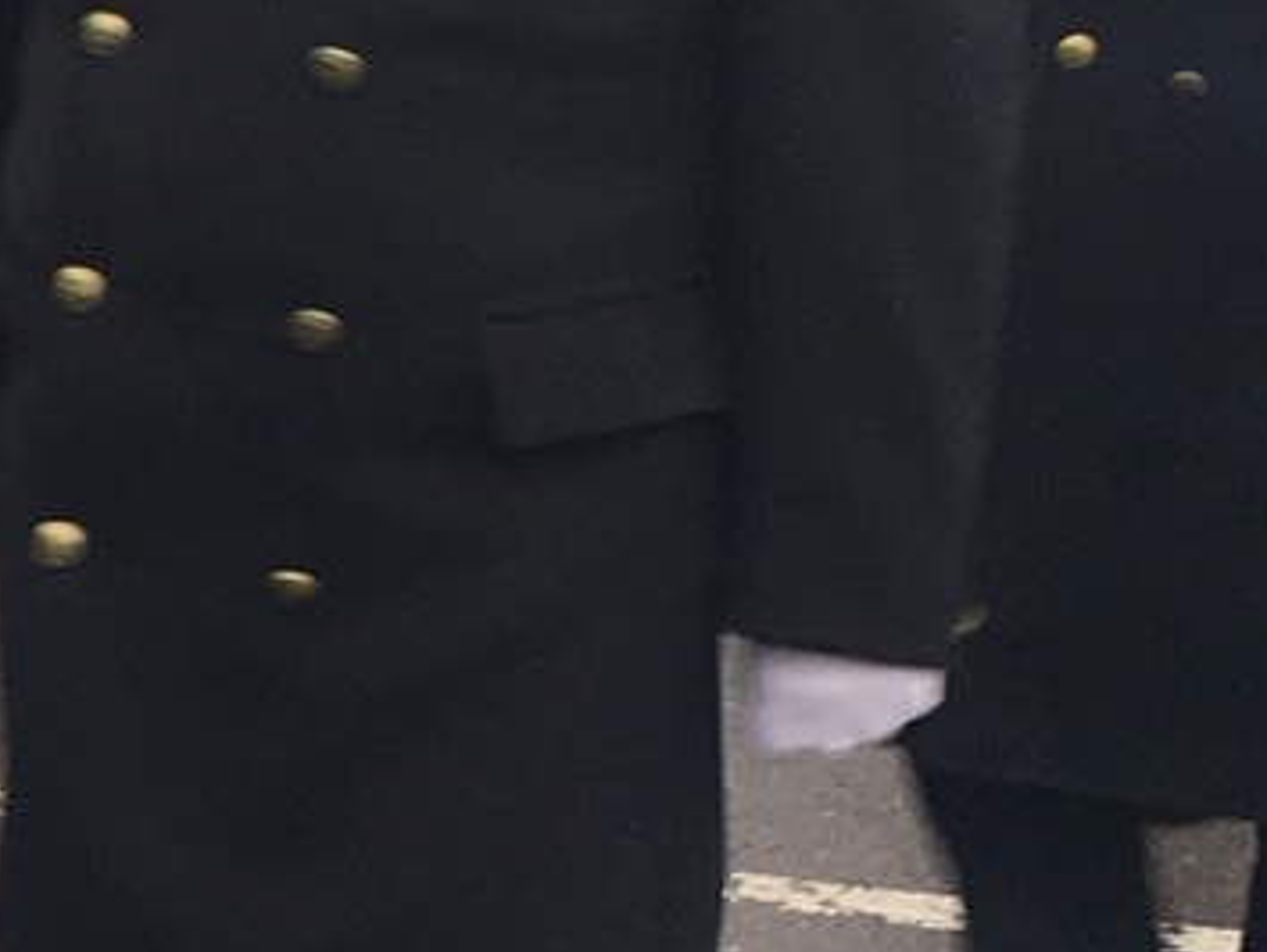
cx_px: -659
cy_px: 515
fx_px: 6043
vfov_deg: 9.0
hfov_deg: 11.5
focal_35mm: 165
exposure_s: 1/50
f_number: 2.2
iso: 32
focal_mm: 4.15
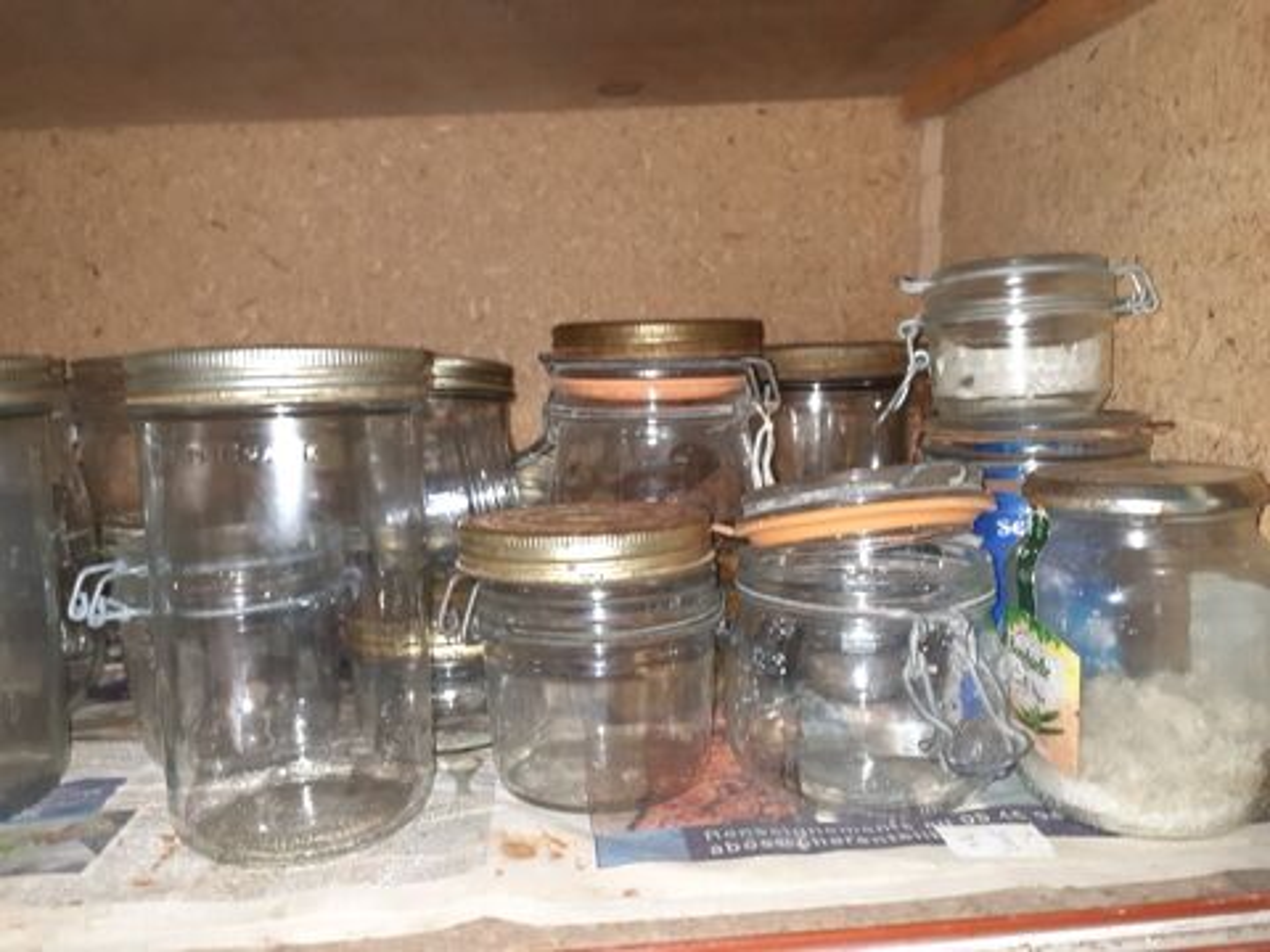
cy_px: 476
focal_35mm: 27
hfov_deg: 65.3
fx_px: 991
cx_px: 635
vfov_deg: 51.4
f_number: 1.9
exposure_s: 1/17
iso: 1000
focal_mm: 3.6
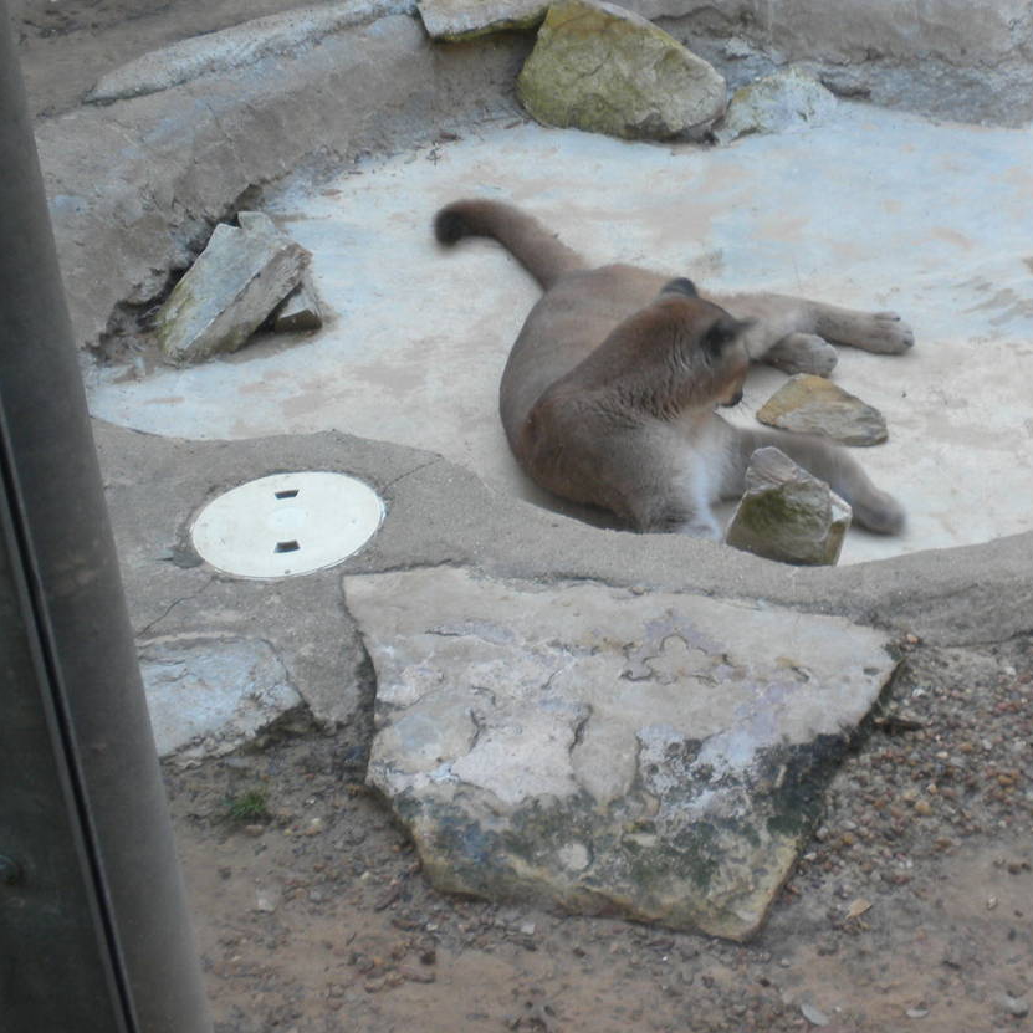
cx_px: 613
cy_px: 388
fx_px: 2127
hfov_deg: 27.2
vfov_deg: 27.2
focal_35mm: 63
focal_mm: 6.6
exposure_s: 1/64
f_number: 3.5
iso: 64
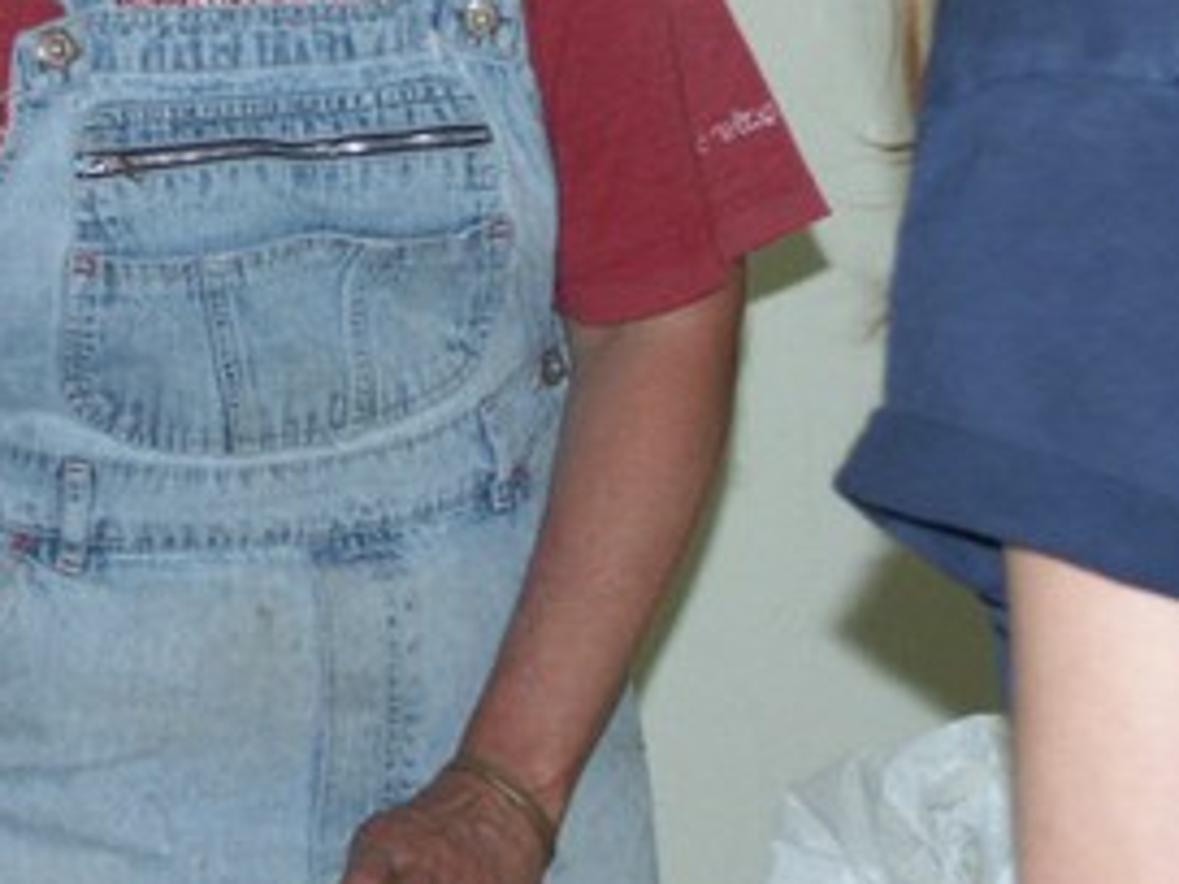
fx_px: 7016
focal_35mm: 206
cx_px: -4
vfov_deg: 7.2
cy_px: 26
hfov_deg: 9.5
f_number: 3.5
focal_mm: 17.31
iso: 100
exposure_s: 1/60
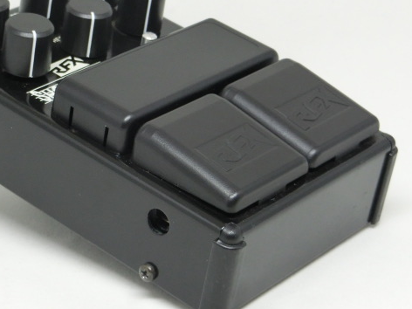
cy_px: 139
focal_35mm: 126
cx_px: 159
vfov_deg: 11.8
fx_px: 1500
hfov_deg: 15.6
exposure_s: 1/100
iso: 400
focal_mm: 16.5
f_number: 5.6
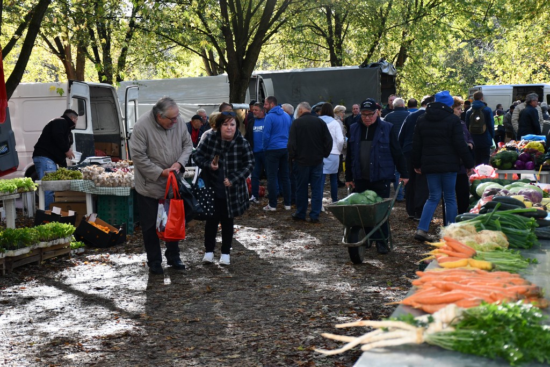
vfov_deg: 18.9
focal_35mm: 72
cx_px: 275
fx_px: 1100
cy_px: 184
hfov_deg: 28.1
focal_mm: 48
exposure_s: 1/125
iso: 200
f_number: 4.5
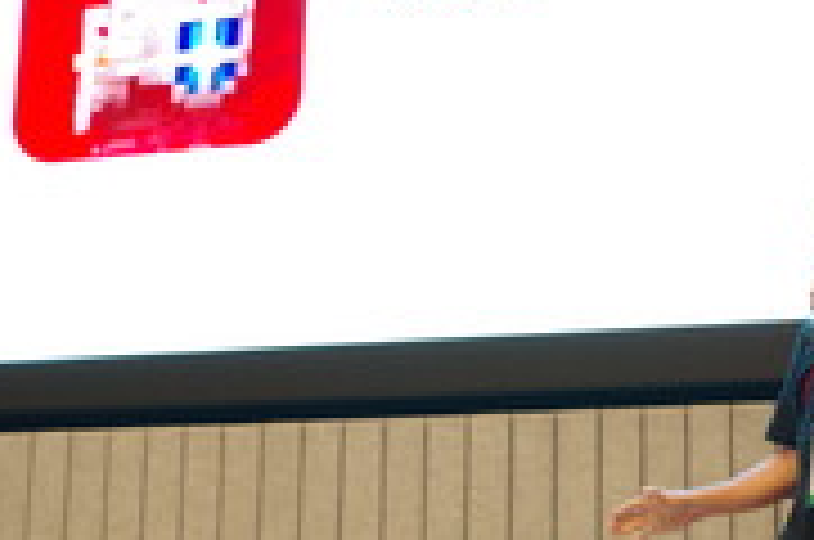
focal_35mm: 85
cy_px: 317
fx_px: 1919
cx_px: 549
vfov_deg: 16.0
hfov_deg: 23.8
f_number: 4
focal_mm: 20
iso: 800
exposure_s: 1/50
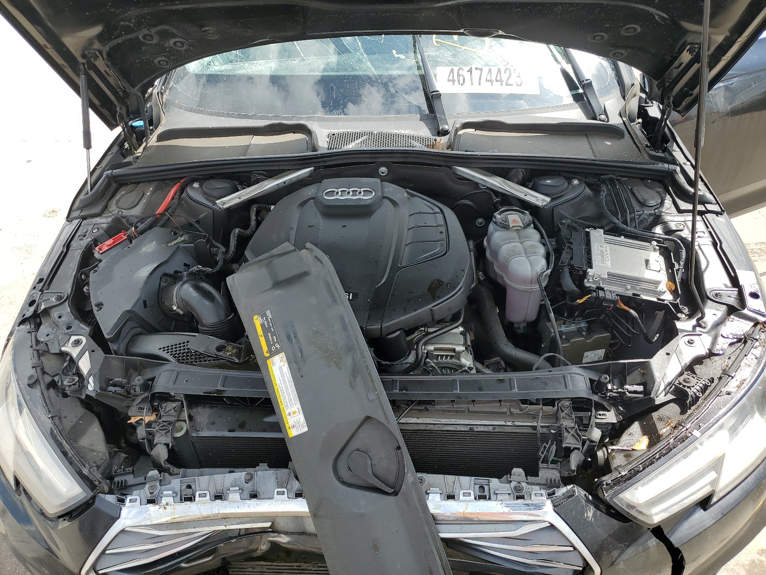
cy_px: 288
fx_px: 575
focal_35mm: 26
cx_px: 383
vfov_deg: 53.1
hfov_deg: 67.3
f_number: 1.5
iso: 50
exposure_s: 1/1429
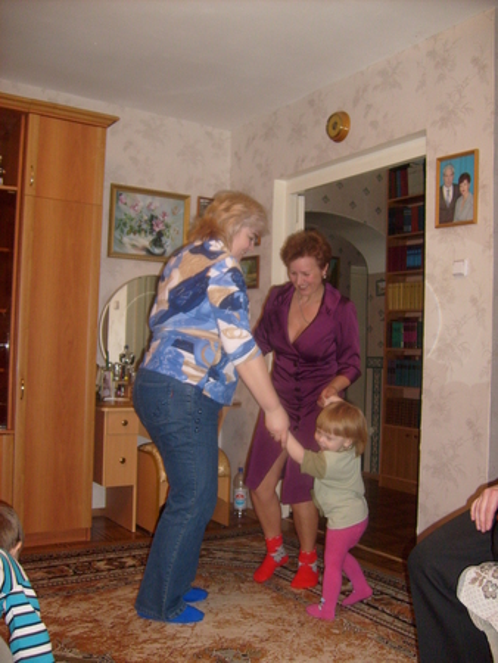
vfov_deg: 52.6
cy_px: 332
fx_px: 671
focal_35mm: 35
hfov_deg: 40.7
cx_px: 249
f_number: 2.8
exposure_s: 1/45
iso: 100
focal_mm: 5.8
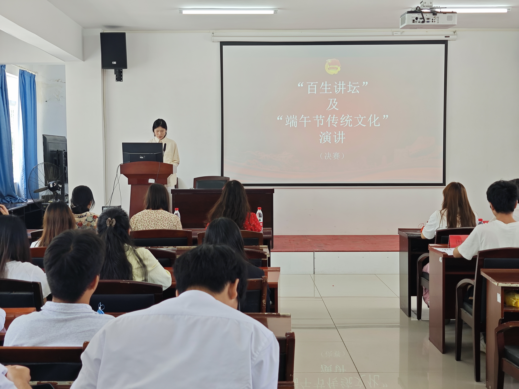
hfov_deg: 41.2
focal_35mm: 46
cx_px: 260
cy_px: 194
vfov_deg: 31.5
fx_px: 690
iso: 64
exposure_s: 1/100
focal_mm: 6.68
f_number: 1.42
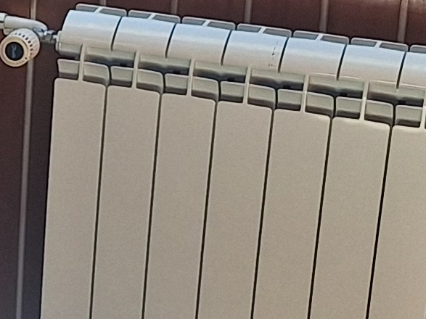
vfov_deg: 9.3
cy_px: 141
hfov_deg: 11.7
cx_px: -274
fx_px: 1969
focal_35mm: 160
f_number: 1.8
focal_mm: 5.54
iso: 40
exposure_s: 1/628
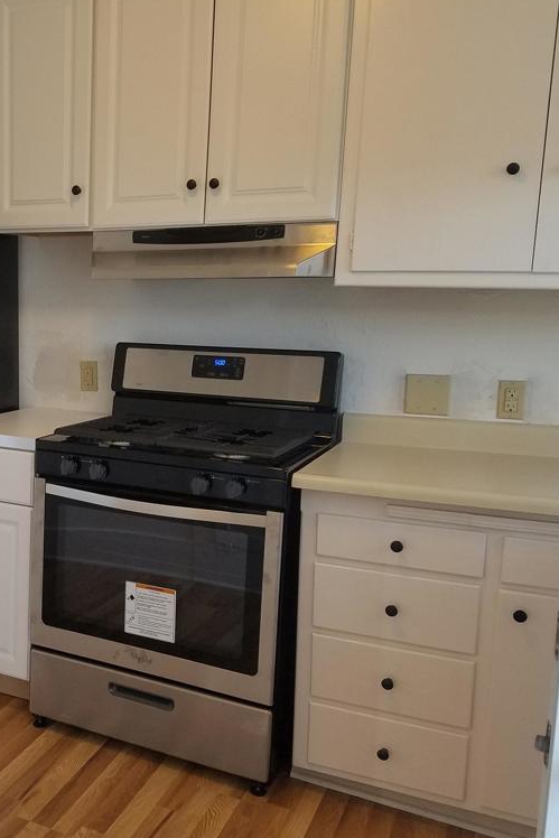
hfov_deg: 33.5
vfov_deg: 51.9
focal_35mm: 37
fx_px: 861
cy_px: 419
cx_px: 26
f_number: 1.7
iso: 80
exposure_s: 1/60
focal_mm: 4.2
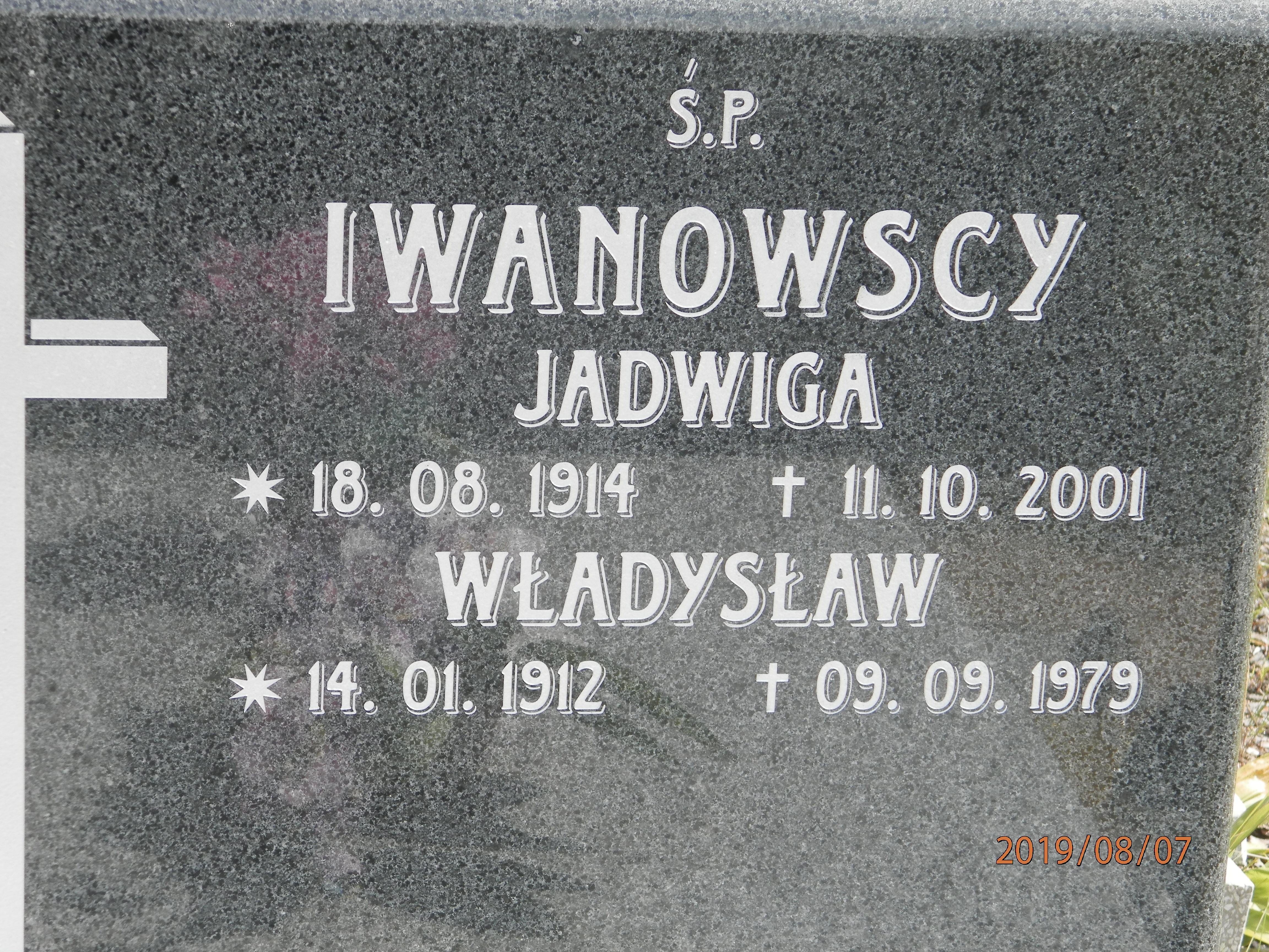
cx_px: 634
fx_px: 3886
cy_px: 476
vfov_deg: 14.0
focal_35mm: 106
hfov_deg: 18.5
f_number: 4.5
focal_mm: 19
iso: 80
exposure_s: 1/200
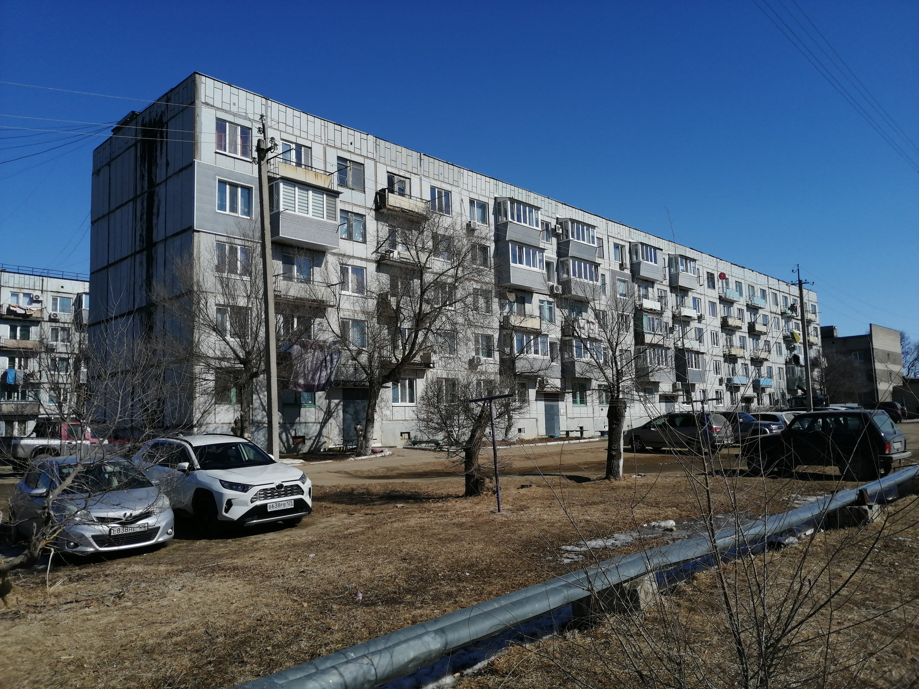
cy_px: 344
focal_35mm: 27
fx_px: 717
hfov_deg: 65.3
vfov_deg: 51.4
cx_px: 460
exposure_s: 1/3788
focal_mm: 3.96
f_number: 1.8
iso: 50
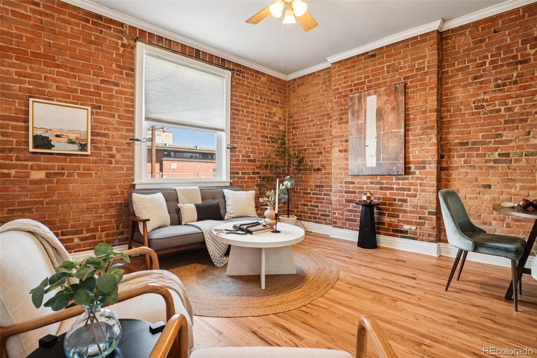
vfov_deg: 72.0
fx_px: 246
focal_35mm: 16
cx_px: 268
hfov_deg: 95.0
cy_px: 179
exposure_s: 1/15
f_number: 8
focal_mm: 11
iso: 400
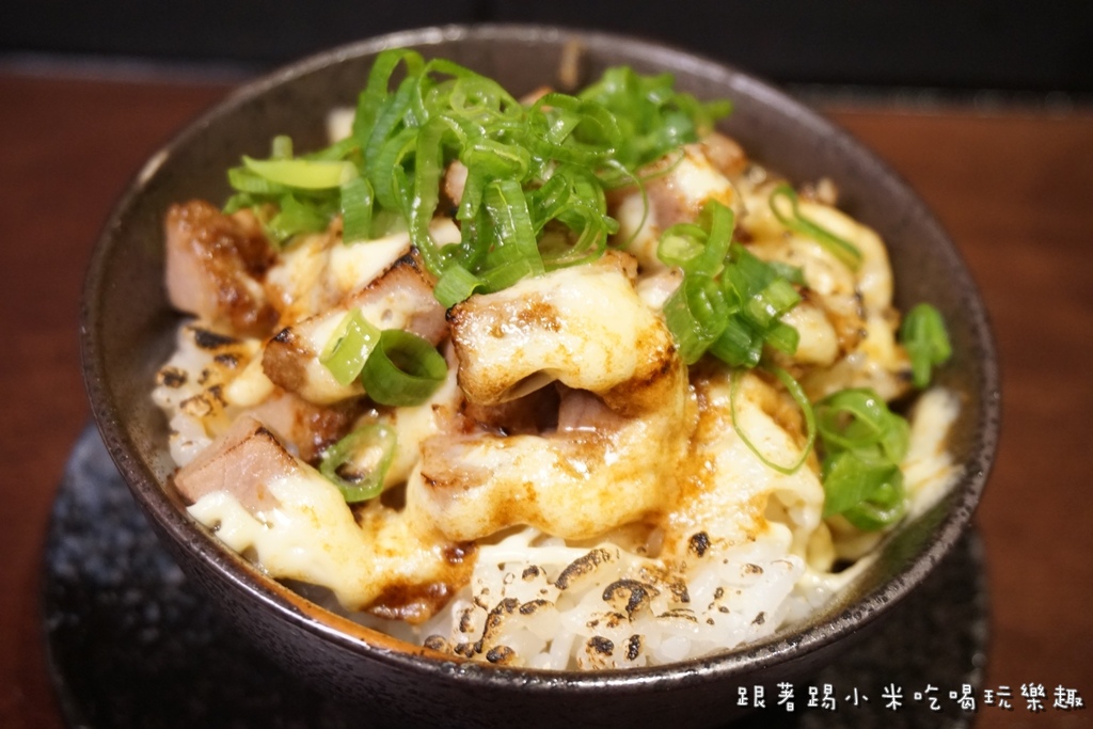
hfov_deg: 41.1
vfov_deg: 28.1
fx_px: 1457
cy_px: 364
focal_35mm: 48
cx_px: 546
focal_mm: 32
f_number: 5
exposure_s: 1/60
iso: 1600
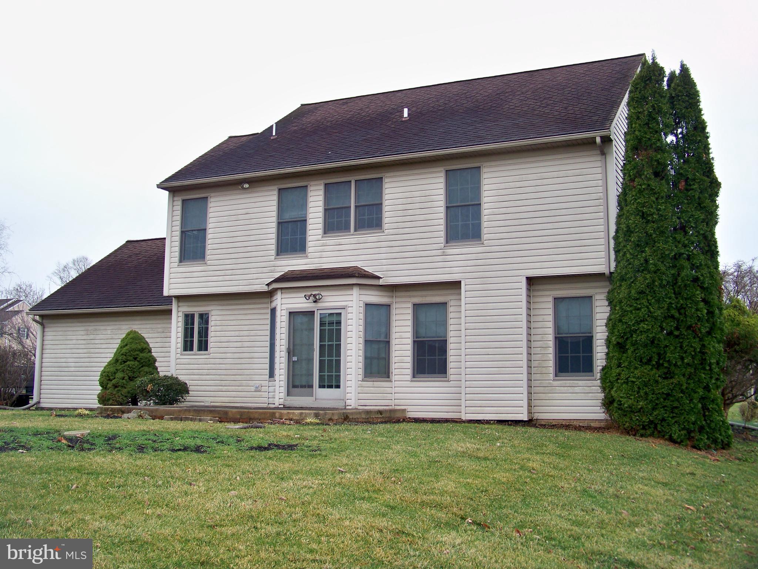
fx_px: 810
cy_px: 284
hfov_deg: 50.1
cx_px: 379
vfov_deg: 38.7
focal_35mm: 37
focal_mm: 6.75
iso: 64
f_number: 2.8
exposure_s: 1/100
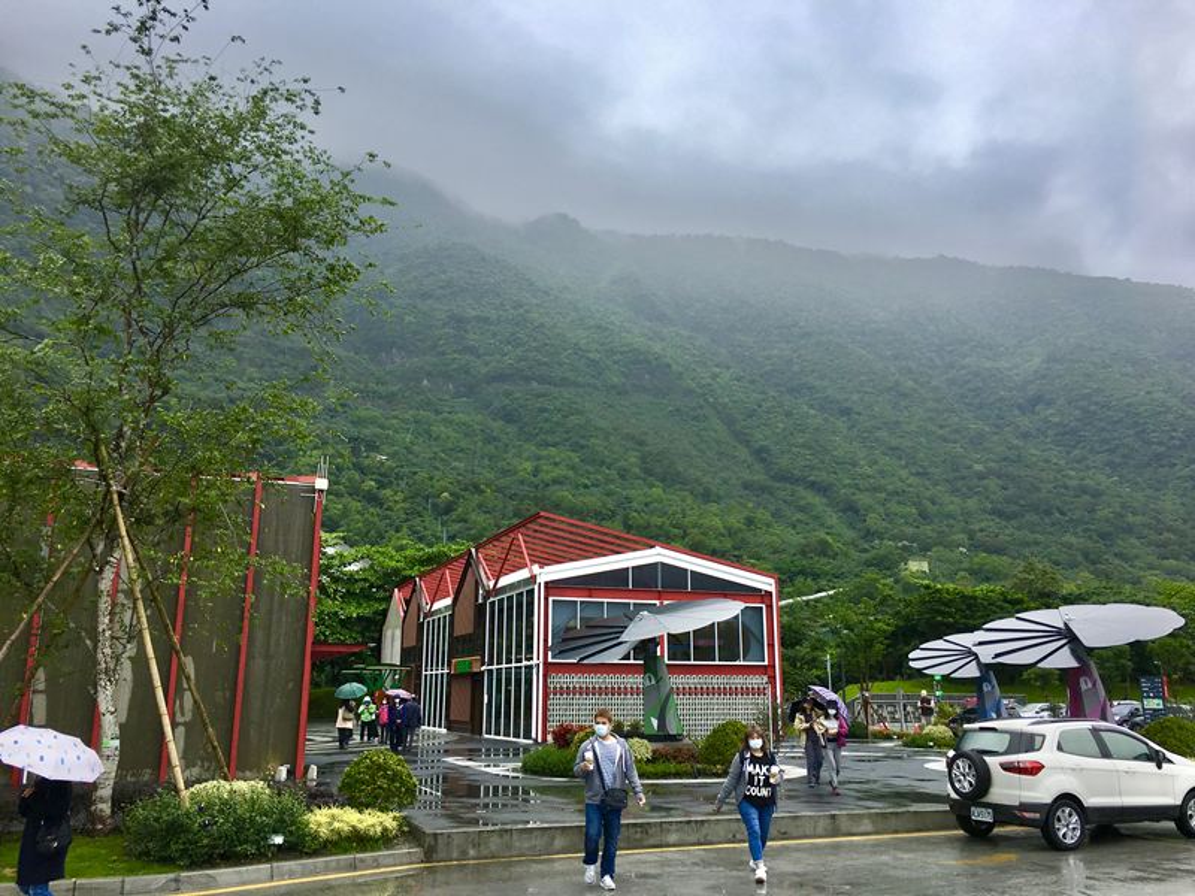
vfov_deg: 48.2
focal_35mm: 29
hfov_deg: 61.7
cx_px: 598
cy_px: 448
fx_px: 1001
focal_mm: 4.15
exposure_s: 1/712
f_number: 2.2
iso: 25
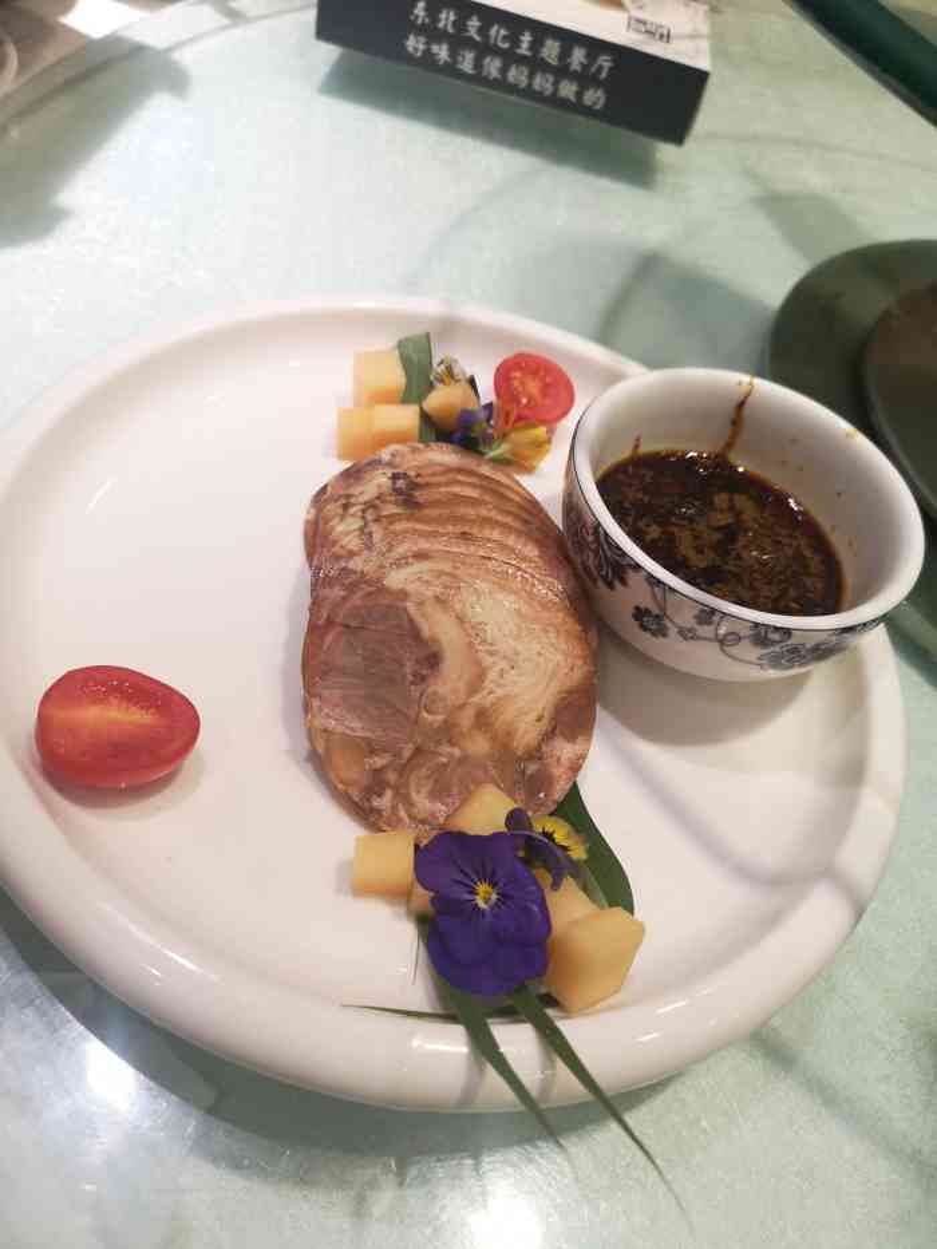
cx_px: 468
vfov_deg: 65.3
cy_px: 624
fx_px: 974
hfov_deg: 51.4
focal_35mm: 27
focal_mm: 3.95
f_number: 1.8
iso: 50
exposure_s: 1/50
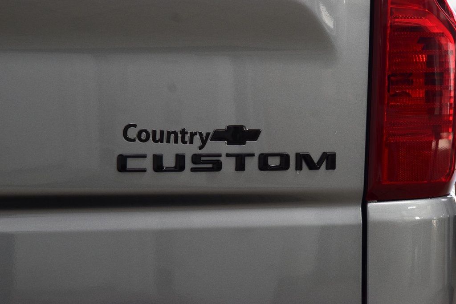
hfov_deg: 19.5
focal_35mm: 105
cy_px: 152
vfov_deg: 13.0
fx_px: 1330
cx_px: 228
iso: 1250
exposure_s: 1/30
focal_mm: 70
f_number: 7.1
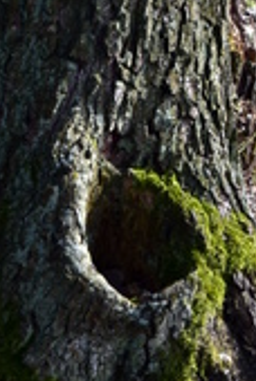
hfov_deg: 8.2
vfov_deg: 12.1
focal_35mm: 169
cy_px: 316
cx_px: 103
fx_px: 1795
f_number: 9
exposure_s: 1/100
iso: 400
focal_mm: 24
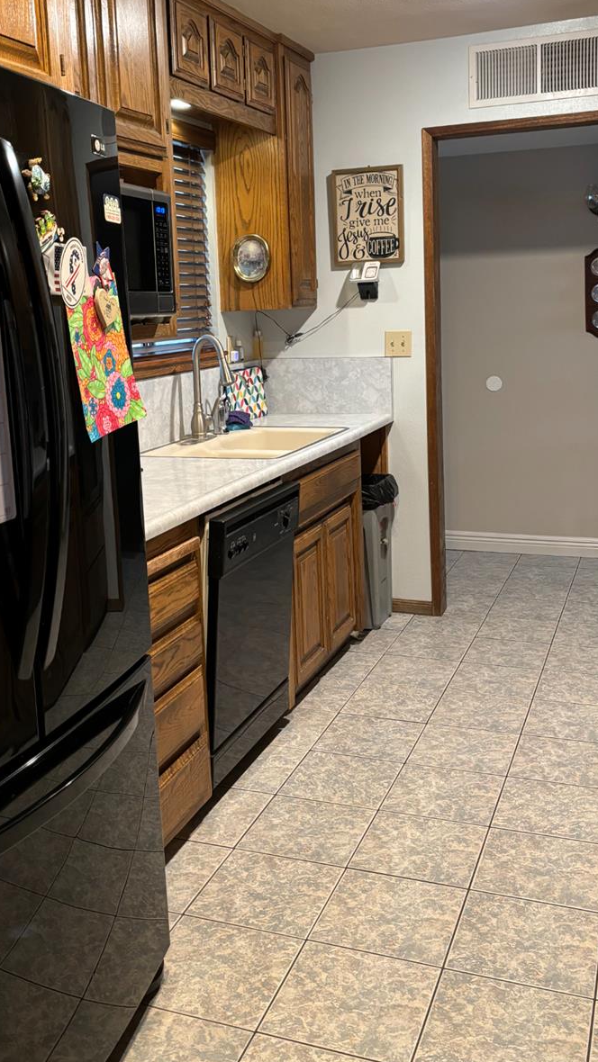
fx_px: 1015
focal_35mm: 36
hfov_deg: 32.8
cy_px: 433
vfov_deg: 54.9
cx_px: 265
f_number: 1.6
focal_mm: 5.96
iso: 250
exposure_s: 1/60
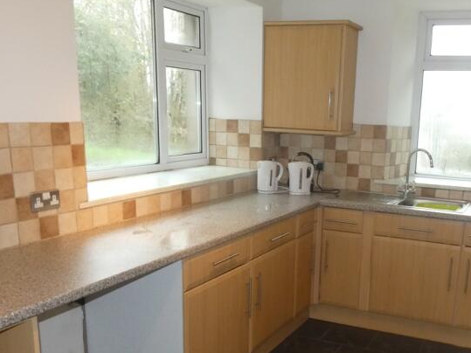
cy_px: 246
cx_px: 321
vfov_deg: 37.1
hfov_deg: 48.0
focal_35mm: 38
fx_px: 517
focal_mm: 3.6
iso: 400
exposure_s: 1/60
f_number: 2.8
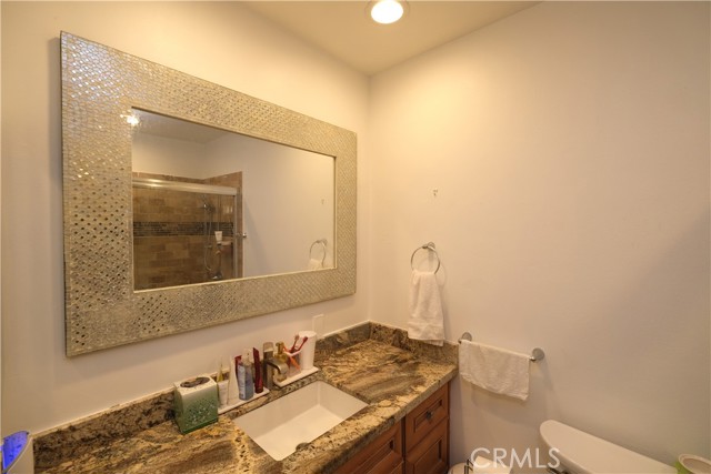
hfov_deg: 100.4
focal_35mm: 15
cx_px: 356
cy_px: 237
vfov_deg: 77.4
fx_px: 296
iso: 250
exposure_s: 1/60
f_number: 4
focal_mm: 10
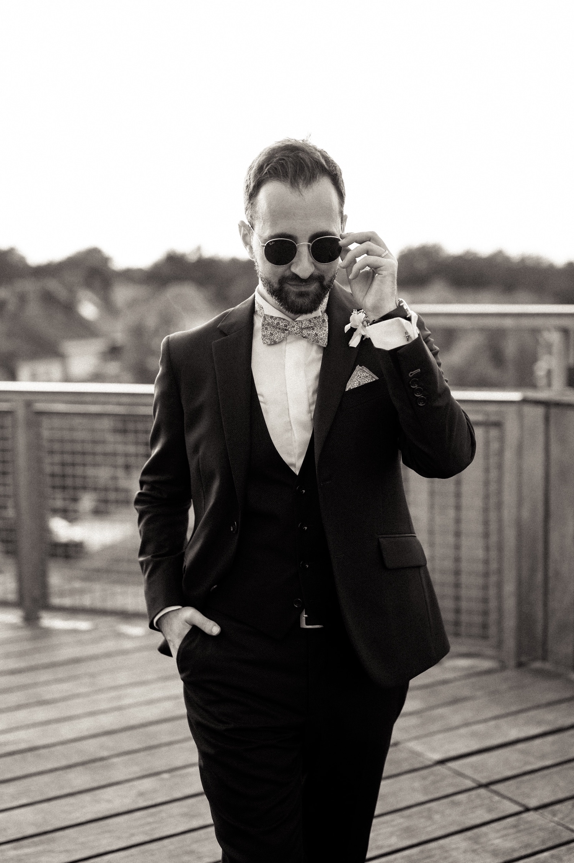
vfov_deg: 39.6
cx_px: 287
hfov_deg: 27.0
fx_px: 1198
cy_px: 432
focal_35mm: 50
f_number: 2.2
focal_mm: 50
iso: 200
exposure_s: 1/500
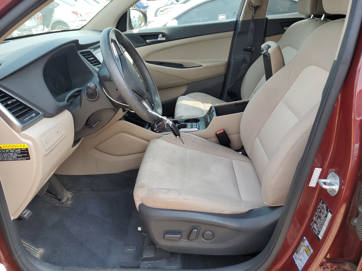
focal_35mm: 26
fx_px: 272
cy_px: 136
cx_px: 181
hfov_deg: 67.3
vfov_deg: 53.1
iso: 50
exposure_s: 1/357
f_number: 1.5
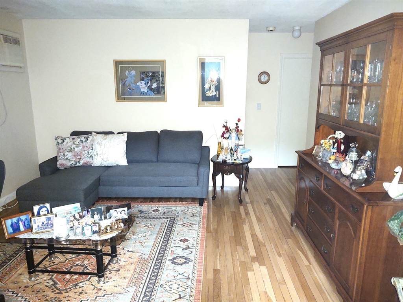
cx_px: 202
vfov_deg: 51.4
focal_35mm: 27
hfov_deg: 65.3
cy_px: 151
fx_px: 314
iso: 894
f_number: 1.7
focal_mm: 4.75
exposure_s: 1/14
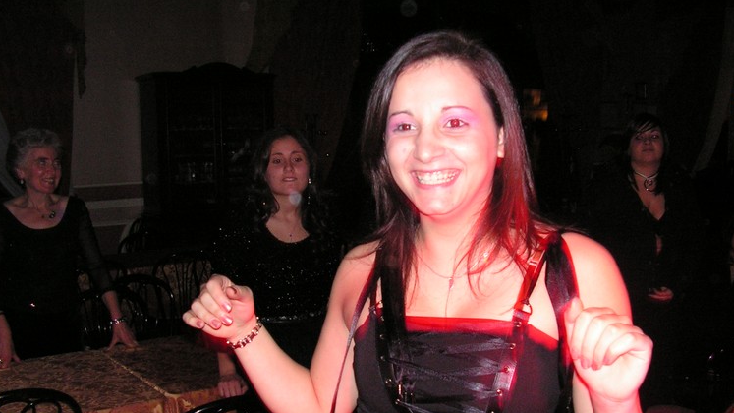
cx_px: 384
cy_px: 292
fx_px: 817
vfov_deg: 28.1
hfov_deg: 48.3
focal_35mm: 42
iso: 200
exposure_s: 1/40
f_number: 3.2
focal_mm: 6
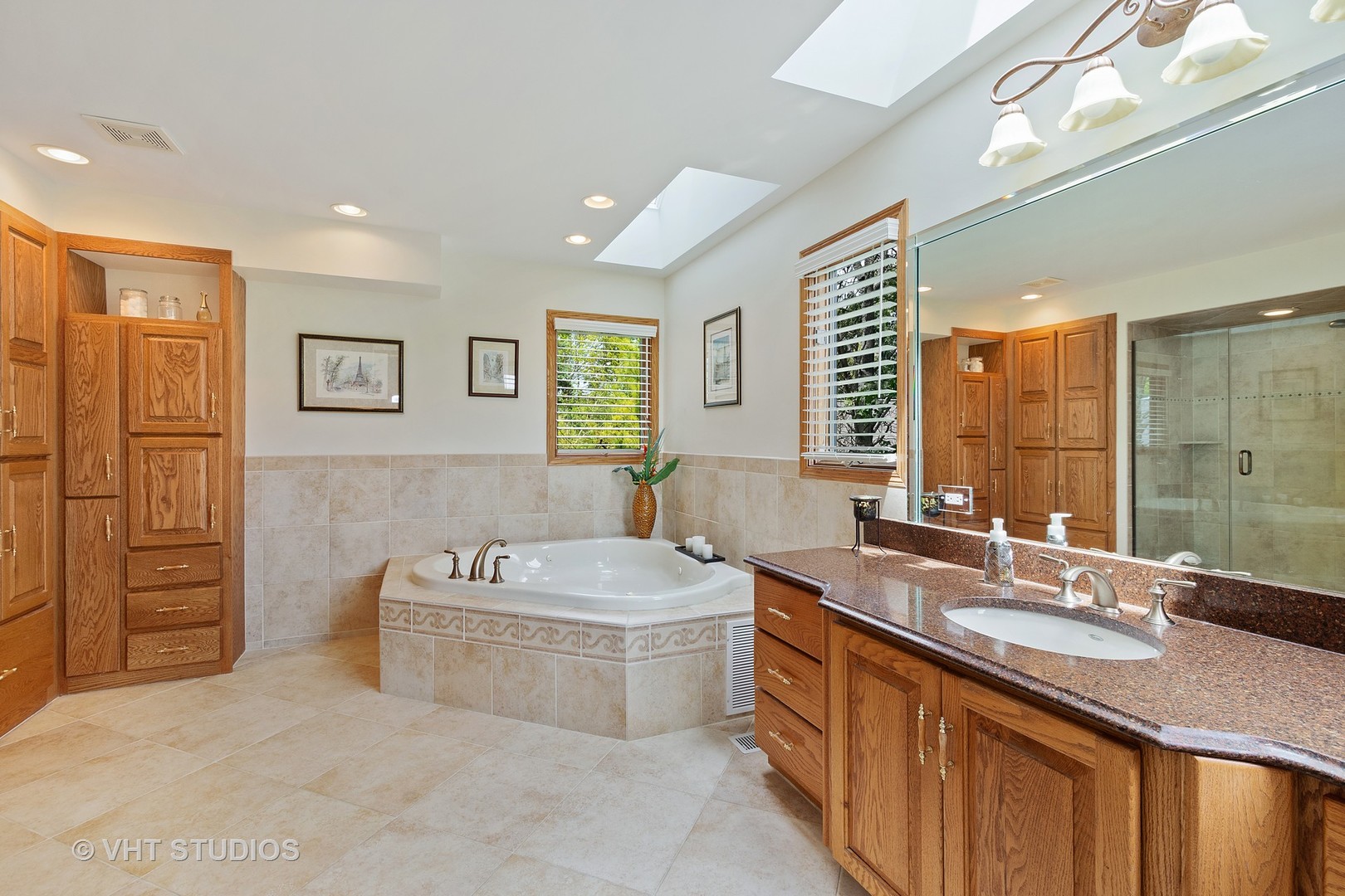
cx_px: 672
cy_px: 448
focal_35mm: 15
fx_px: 560
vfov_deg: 77.3
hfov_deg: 100.4
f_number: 9.5
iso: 200
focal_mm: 10
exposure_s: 1/8
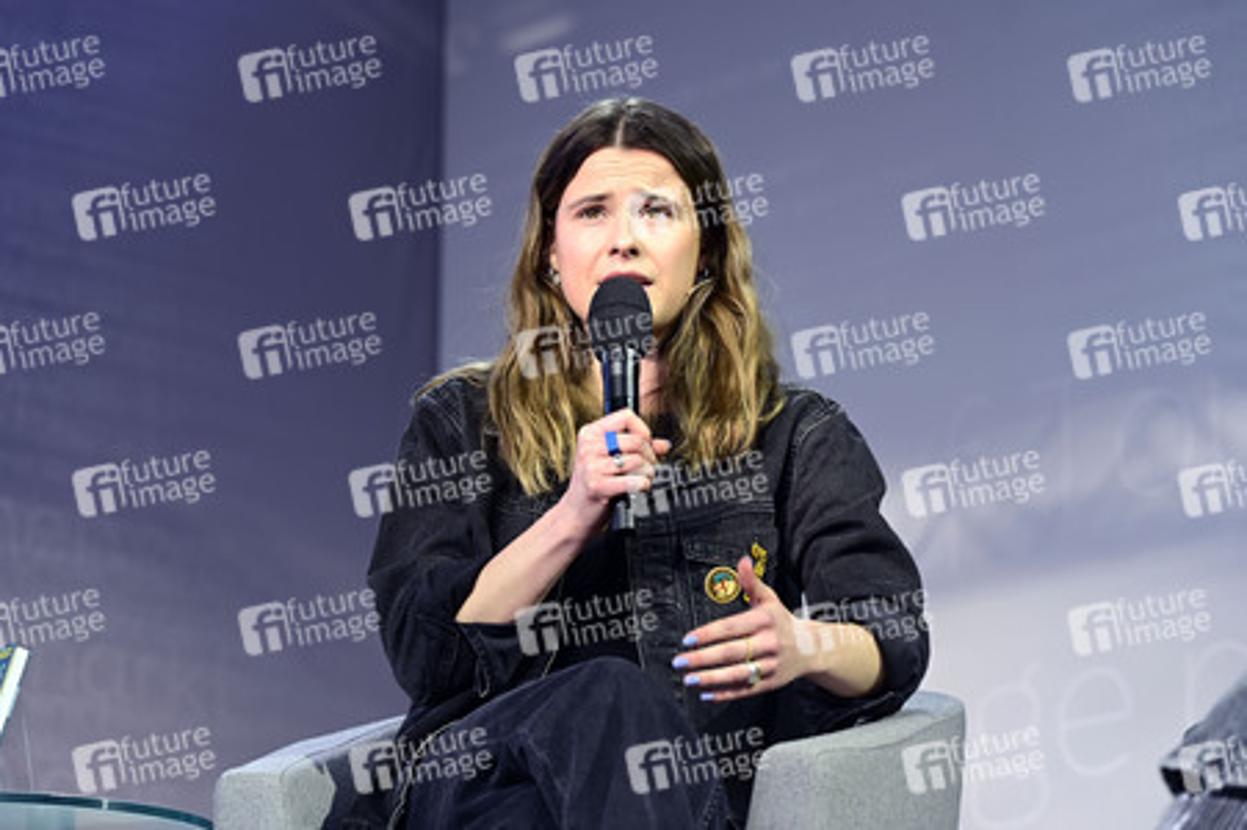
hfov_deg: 13.3
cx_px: 624
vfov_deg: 8.8
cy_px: 415
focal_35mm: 155
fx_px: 5365
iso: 320
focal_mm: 155
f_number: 5
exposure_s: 1/200
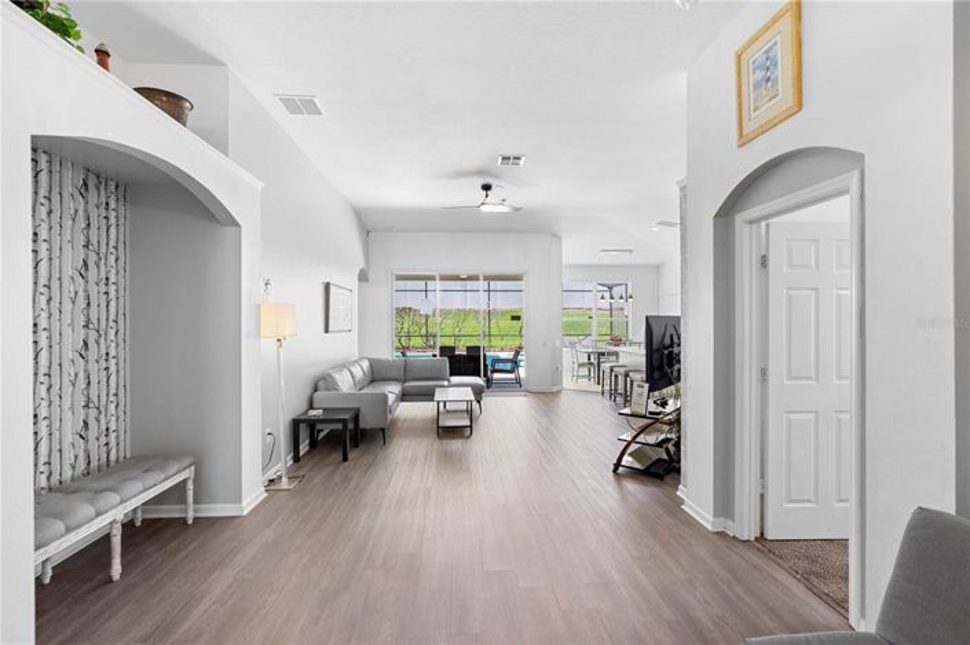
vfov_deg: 73.7
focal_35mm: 16
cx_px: 485
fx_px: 431
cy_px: 322
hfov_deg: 96.8
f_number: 8
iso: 800
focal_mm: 16
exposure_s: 1/30
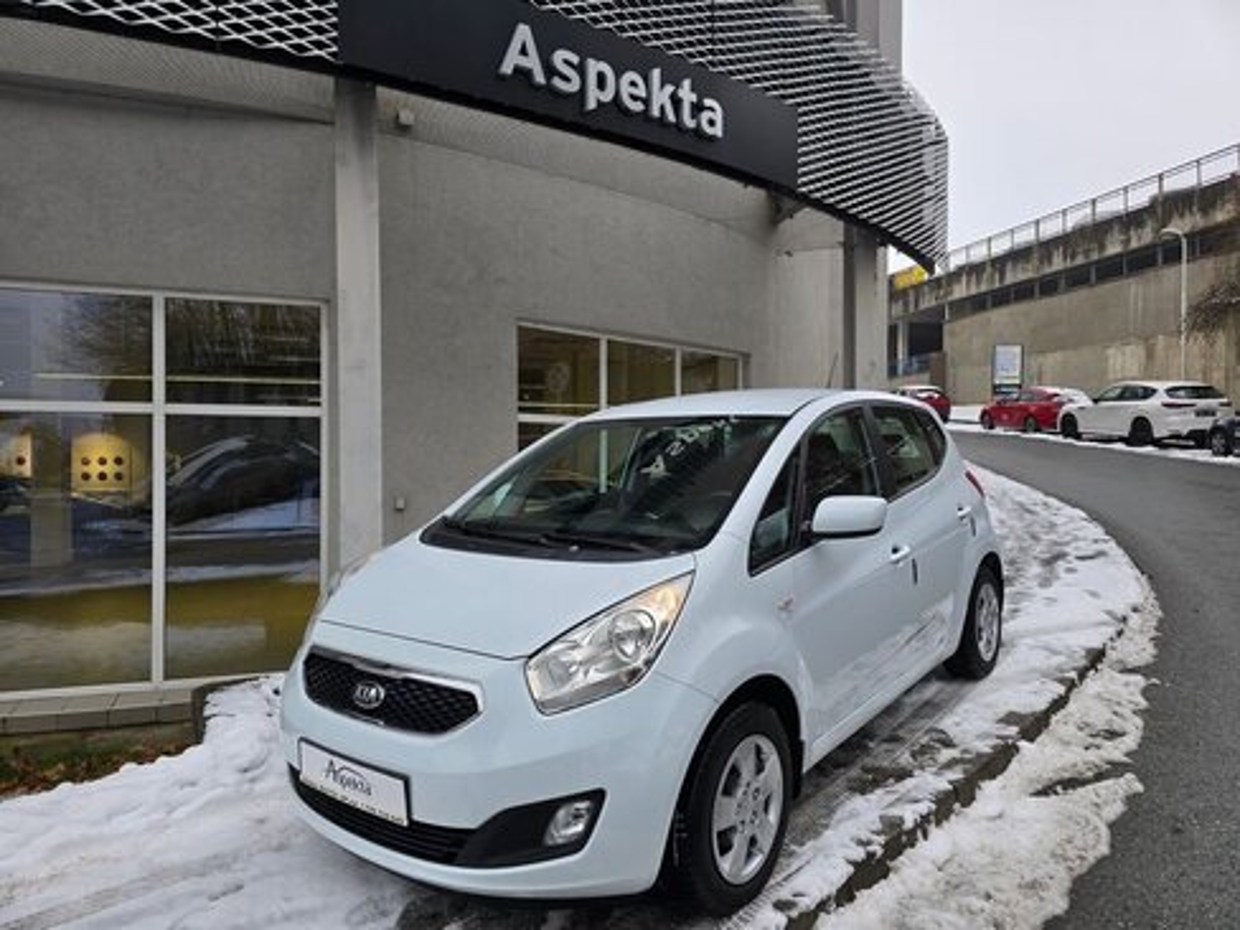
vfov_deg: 58.9
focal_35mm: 23
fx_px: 824
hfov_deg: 73.9
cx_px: 620
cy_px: 465
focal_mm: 6.3
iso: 25
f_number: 1.7
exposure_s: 1/180
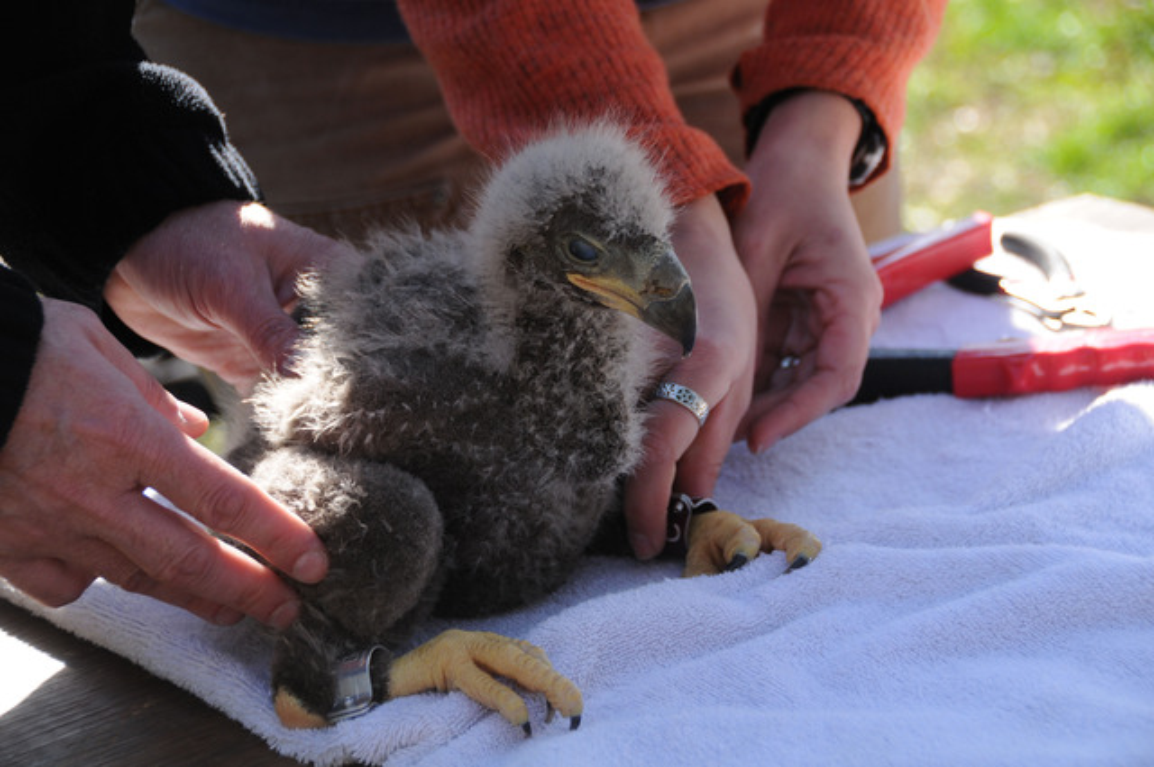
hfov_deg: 19.5
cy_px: 384
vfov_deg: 13.0
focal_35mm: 105
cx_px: 577
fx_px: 3362
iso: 320
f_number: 5
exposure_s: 1/400
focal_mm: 70
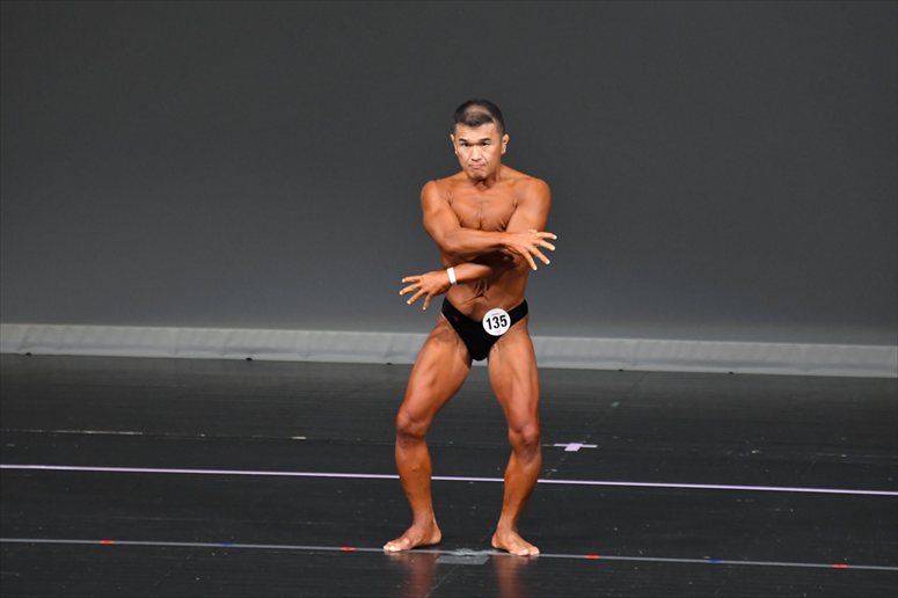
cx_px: 449
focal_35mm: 315
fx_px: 7854
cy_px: 299
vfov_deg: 4.4
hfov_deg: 6.5
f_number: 5.6
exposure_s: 1/400
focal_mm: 210
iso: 4000
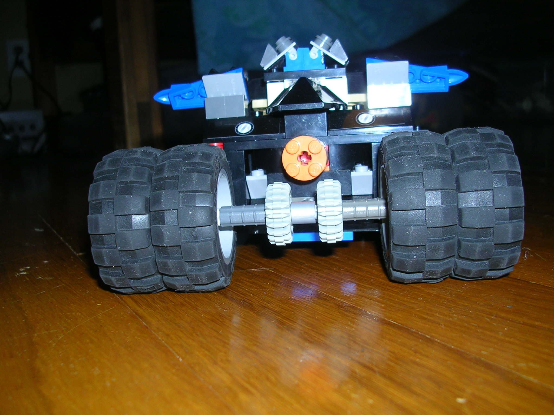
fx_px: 608
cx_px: 277
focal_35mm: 38
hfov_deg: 49.0
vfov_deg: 37.7
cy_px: 208
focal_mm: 5.8
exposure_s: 1/60.1
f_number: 2.8
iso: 50
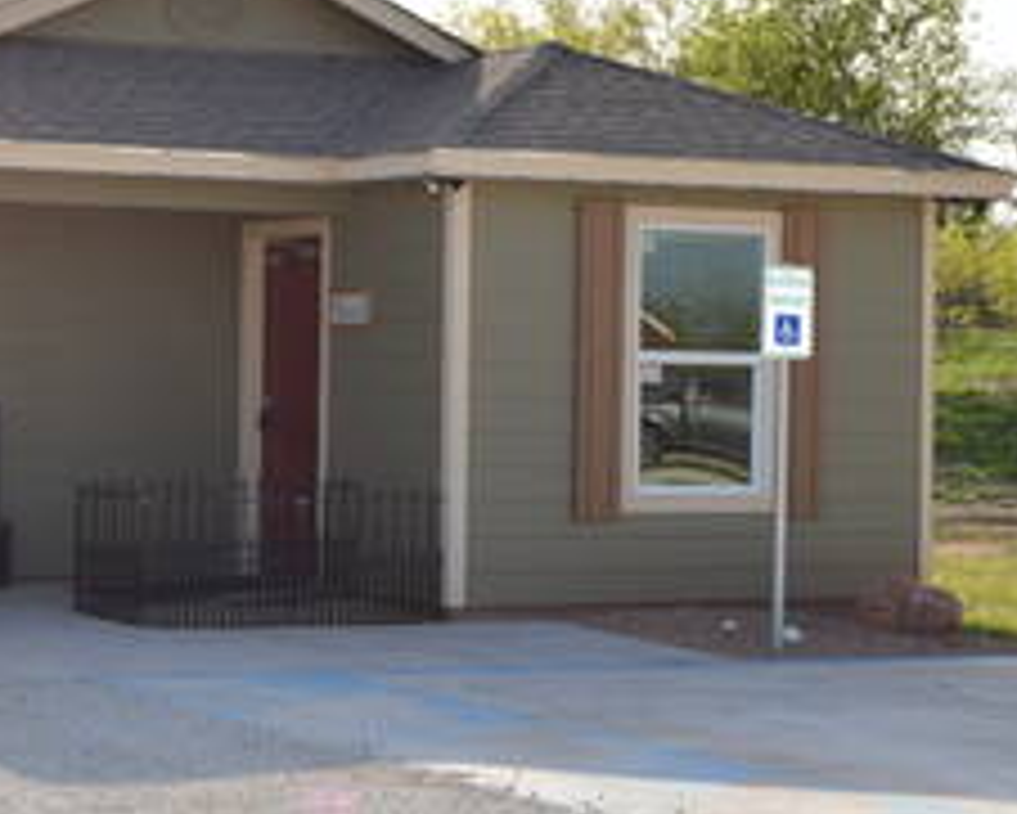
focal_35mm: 102
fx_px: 3071
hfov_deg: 18.4
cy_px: 405
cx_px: 27
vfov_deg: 15.1
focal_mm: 32
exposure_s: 1/200
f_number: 9
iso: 100
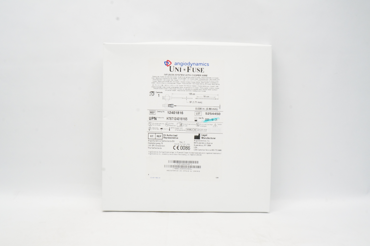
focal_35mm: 36
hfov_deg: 53.2
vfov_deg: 36.8
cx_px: 185
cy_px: 123
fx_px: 370
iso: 1600
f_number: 16
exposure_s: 1/20
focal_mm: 24
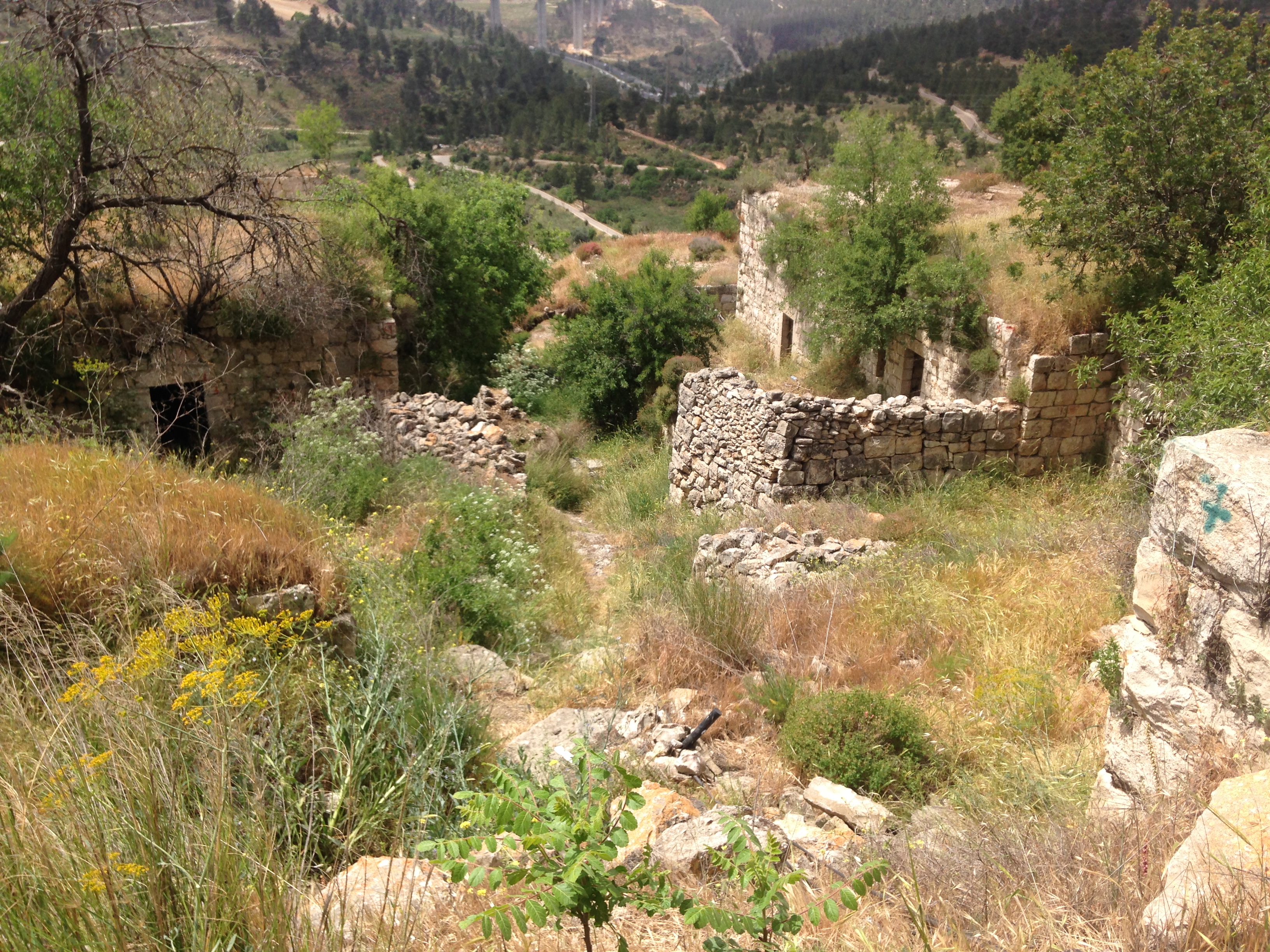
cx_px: 635
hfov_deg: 55.4
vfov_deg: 42.9
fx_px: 1211
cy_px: 476
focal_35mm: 33
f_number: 2.4
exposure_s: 1/1550
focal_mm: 4.12
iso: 50
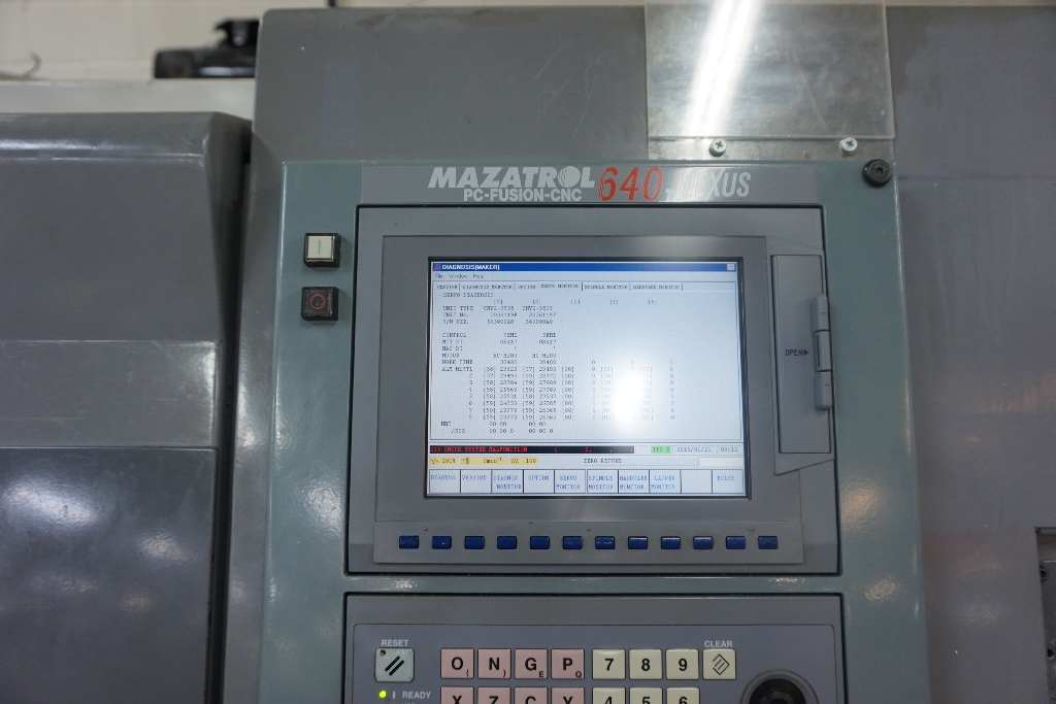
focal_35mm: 24
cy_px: 352
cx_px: 528
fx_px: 704
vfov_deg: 53.1
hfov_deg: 73.7
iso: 640
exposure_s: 1/60
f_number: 4
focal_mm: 16
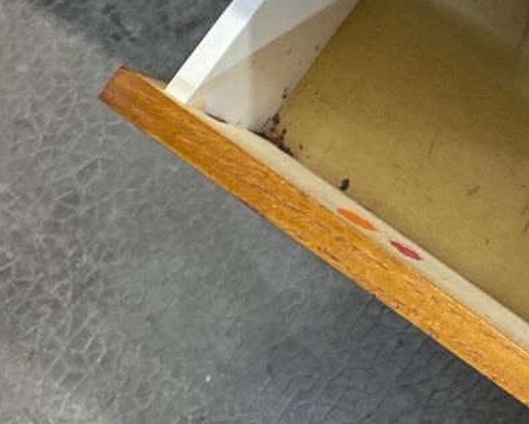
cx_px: 621
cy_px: -82
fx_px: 1284
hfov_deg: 21.7
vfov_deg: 17.8
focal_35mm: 82
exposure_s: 1/50
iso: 320
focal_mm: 4.25
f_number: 1.8
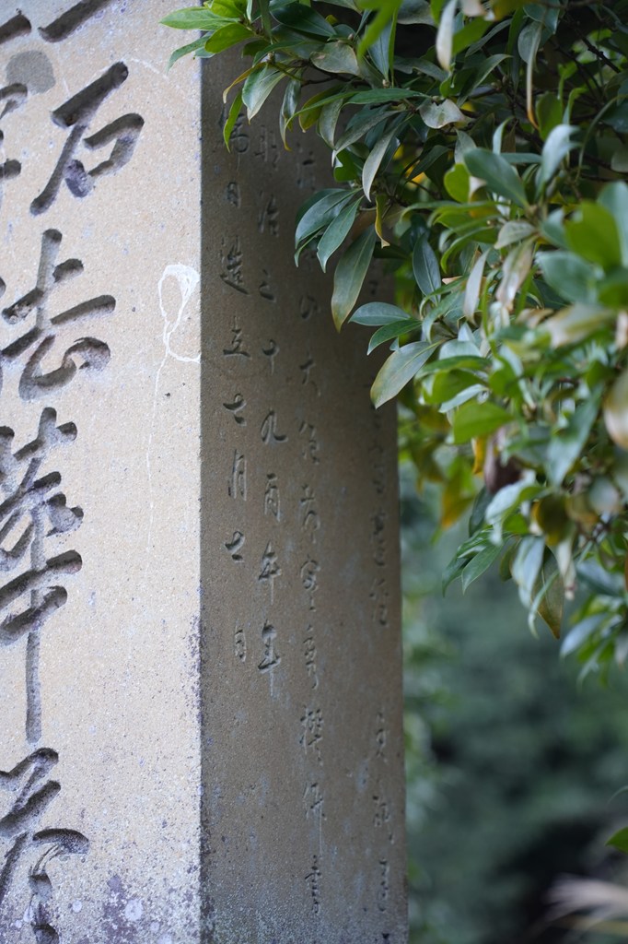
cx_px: 314
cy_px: 472
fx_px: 2749
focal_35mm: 105
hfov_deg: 13.0
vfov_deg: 19.5
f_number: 4
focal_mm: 105
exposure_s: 1/160
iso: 800
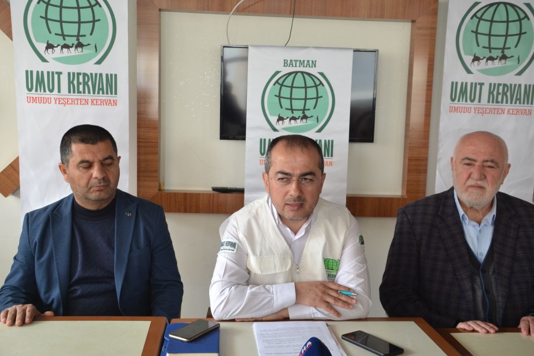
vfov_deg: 34.2
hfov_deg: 49.6
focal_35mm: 39
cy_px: 178
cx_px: 267
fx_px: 578
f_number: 3.8
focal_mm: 26
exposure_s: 1/60
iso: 720
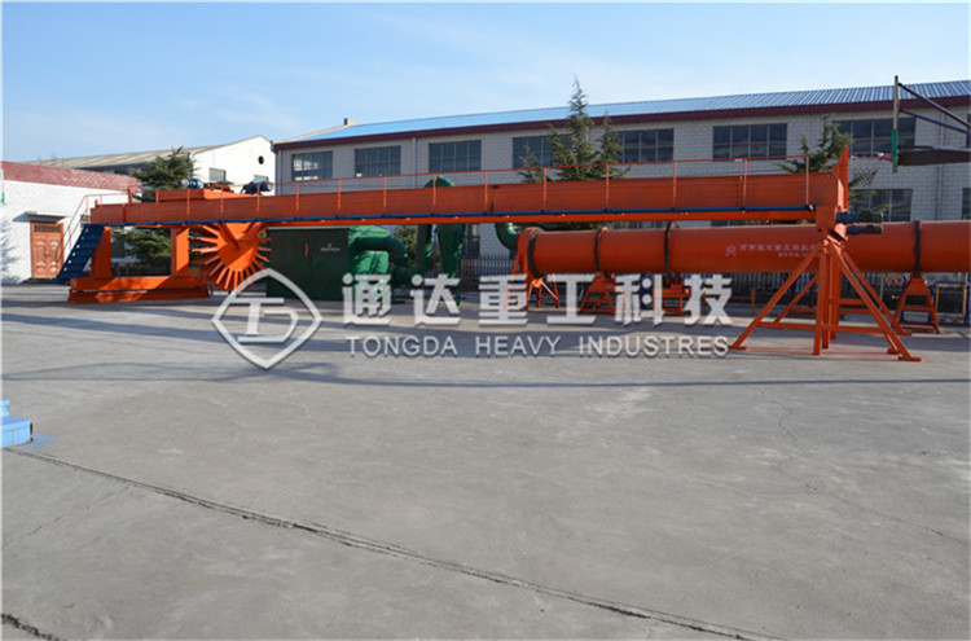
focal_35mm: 27
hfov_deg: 67.5
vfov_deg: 47.6
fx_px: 726
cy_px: 320
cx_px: 486
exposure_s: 1/250
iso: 125
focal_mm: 18
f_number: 8
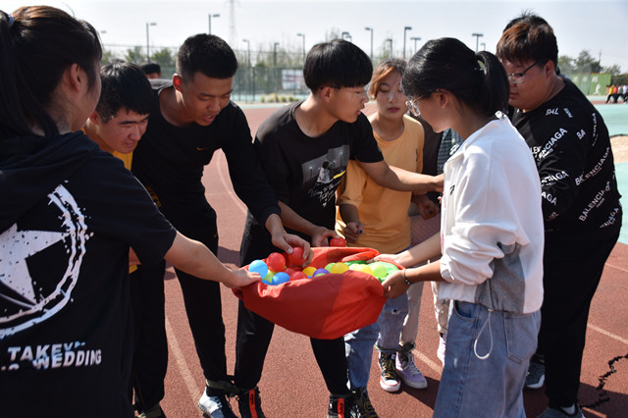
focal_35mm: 36
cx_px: 314
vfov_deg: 36.8
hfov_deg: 53.2
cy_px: 209
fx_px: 628
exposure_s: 1/800
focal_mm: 24
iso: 100
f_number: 3.8
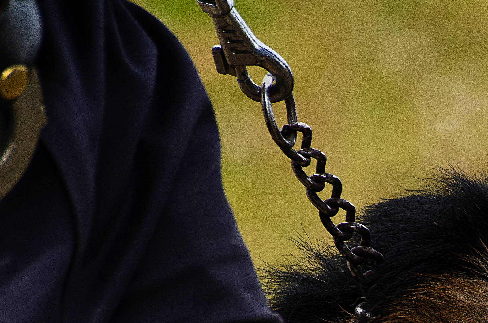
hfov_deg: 1.5
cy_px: 378
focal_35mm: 1350
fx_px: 18263
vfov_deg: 1.0
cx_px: 562
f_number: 8
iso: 200
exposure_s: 1/400
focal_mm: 300
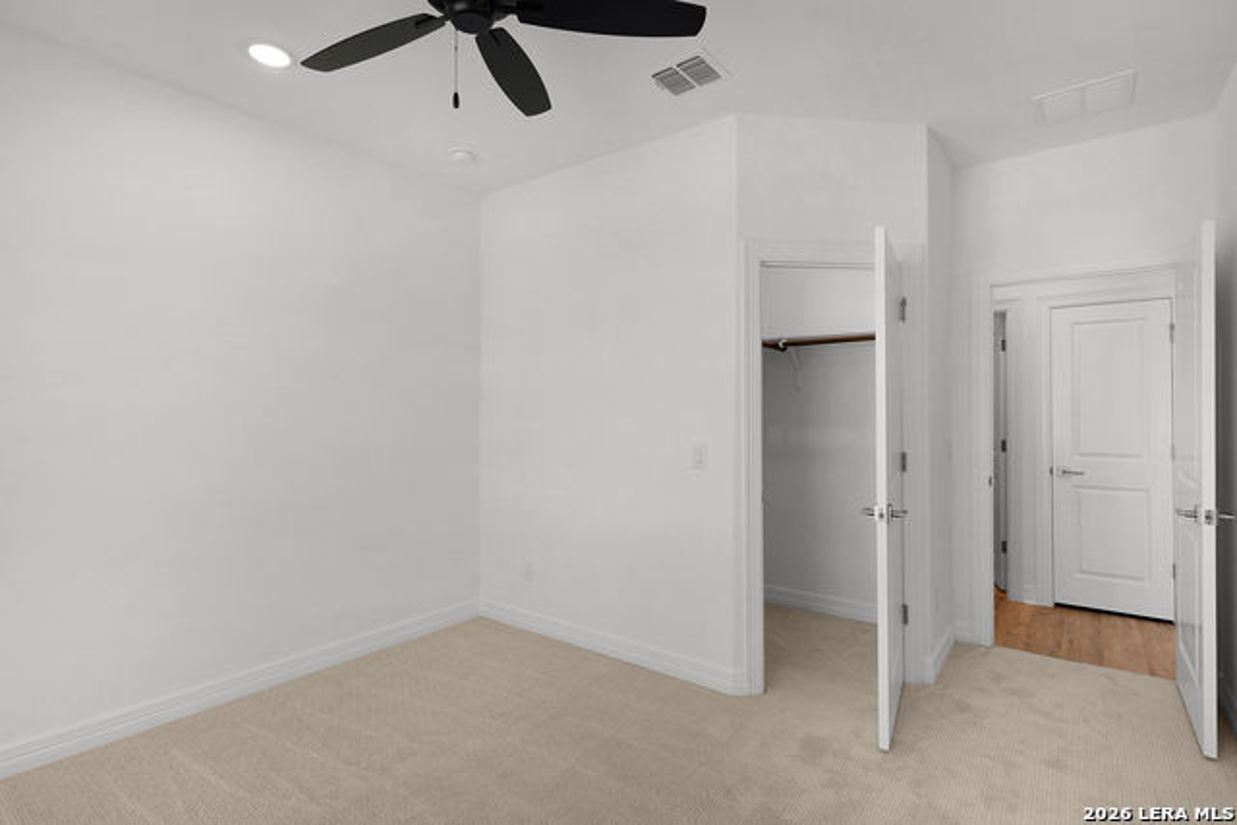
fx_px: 584
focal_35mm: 17
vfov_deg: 70.5
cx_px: 618
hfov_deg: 93.3
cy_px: 412
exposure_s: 1/20
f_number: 9
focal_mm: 17
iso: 100
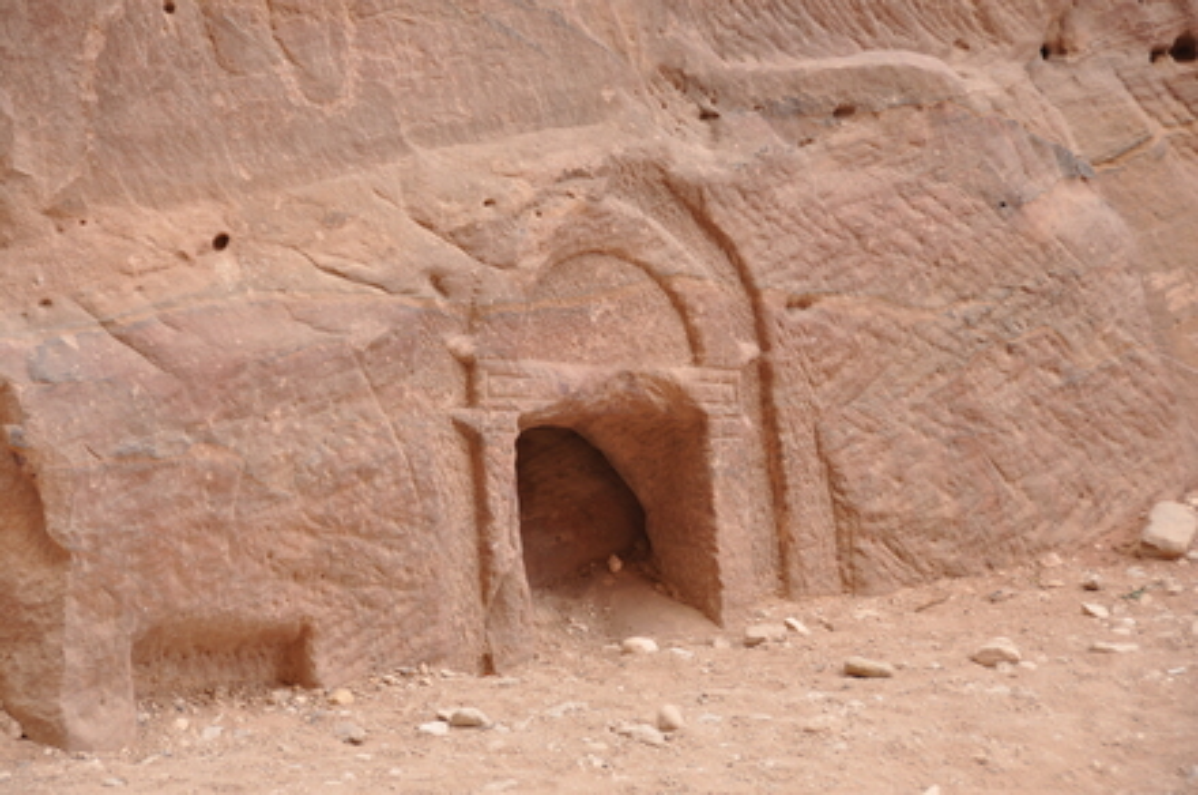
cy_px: 398
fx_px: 3987
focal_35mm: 120
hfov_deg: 17.1
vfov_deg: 11.4
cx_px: 599
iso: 200
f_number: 5
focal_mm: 80
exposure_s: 1/125
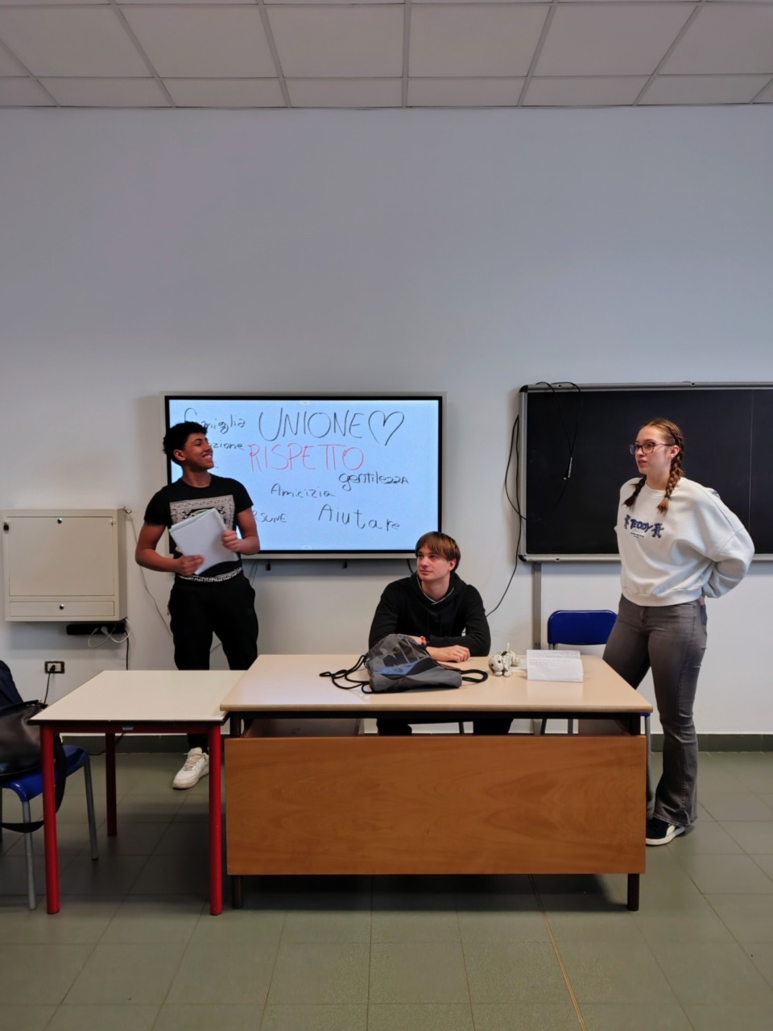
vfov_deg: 69.4
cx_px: 386
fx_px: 744
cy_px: 516
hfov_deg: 54.9
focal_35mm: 25
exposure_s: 1/50.1
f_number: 1.7
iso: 350
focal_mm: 4.71
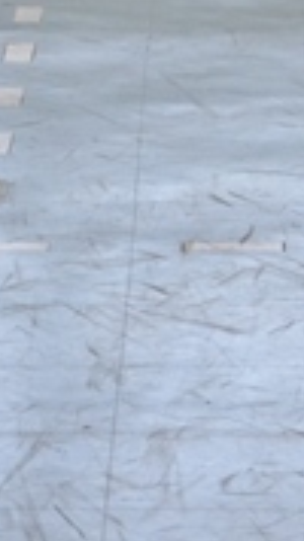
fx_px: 3887
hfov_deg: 4.5
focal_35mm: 271
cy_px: -410
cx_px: 112
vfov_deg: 7.7
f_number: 4.2
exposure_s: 1/60
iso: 500
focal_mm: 30
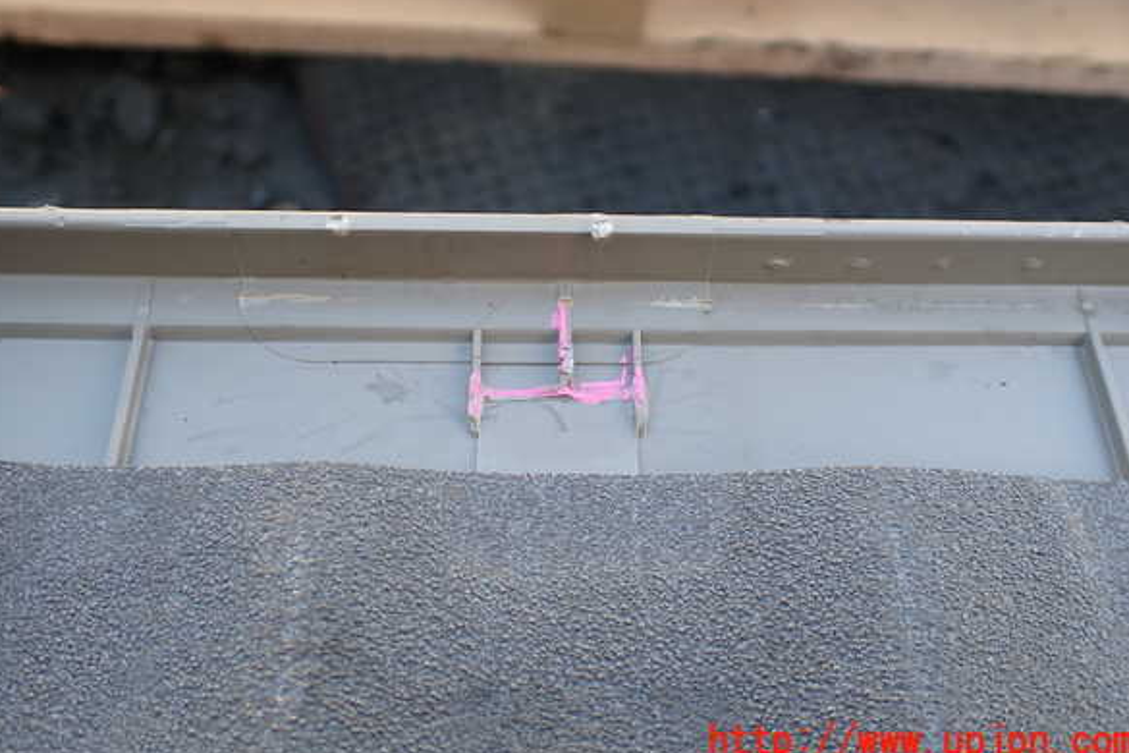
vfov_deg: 41.1
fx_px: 1003
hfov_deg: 58.7
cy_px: 332
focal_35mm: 32
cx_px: 565
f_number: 2.3
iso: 100
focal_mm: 5.4
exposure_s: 1/125
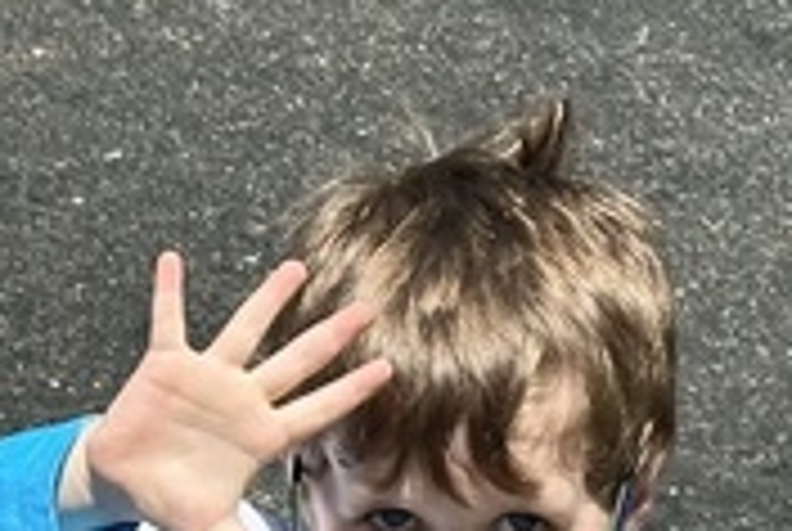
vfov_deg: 4.7
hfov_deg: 7.0
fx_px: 6391
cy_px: 801
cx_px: -230
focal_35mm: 290
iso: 64
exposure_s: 1/2890
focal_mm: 6.86
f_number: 1.78
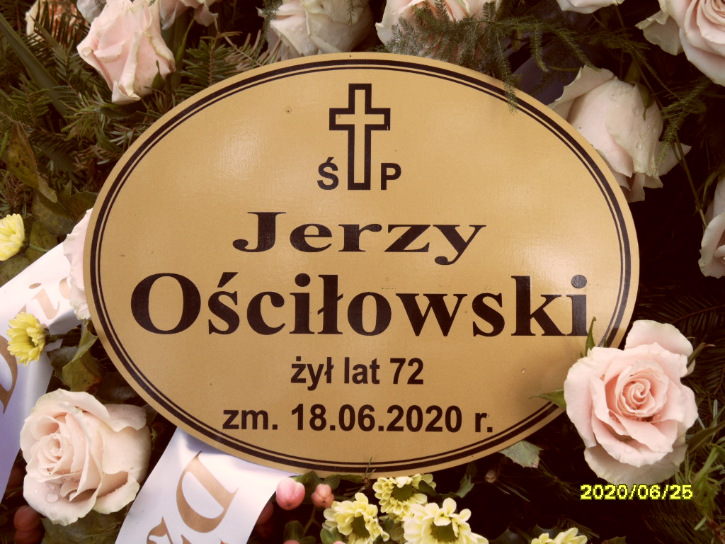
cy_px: 272
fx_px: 1257
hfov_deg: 32.2
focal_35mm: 60
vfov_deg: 24.4
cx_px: 362
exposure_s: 1/125
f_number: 4
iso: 80
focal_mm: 10.3
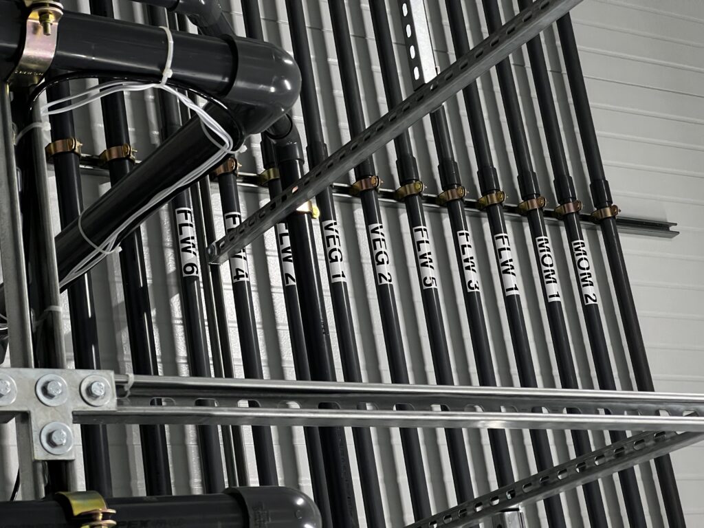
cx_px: 352
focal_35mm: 77
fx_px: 1566
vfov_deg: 19.1
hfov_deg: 25.3
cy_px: 264
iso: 500
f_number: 2.8
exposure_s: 1/40
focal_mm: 9
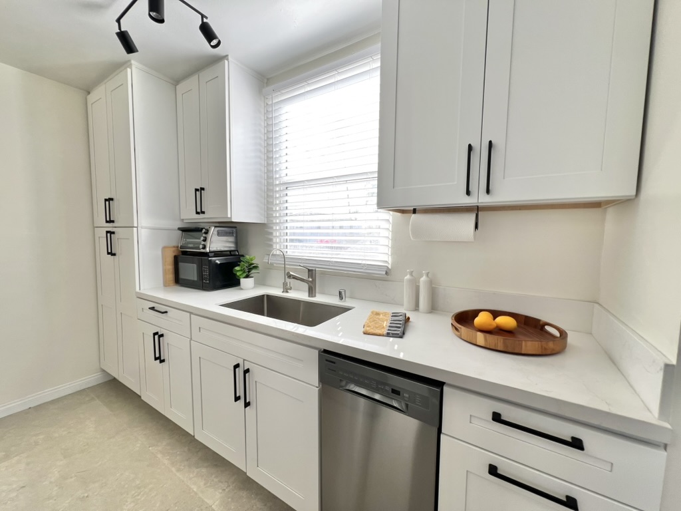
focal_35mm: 13
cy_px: 256
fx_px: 256
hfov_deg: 106.2
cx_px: 340
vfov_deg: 89.9
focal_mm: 1.57
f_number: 1.8
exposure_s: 1/99
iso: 32
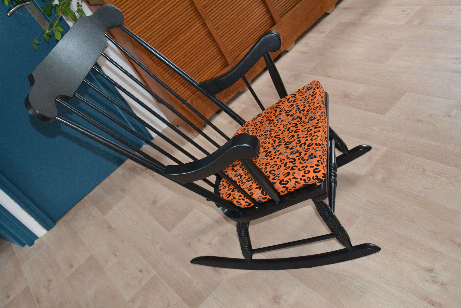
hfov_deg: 53.1
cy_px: 154
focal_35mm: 36
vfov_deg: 36.9
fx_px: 461
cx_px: 230
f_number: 3.8
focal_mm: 24
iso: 2200
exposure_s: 1/60
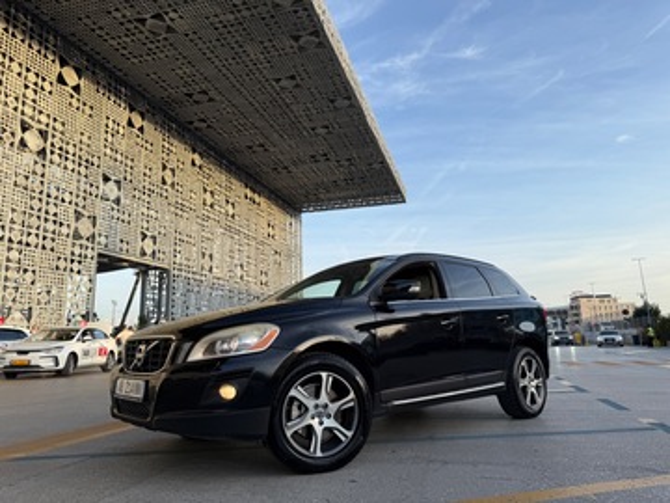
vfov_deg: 56.8
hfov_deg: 71.6
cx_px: 335
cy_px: 252
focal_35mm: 24
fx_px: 465
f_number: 1.78
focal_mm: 6.76
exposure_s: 1/1192
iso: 80
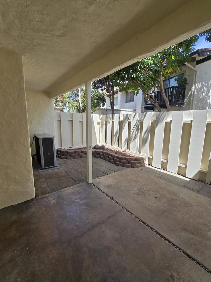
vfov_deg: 102.1
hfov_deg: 85.6
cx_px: 101
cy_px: 143
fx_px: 114
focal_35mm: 14
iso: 80
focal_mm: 2.2
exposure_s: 1/719
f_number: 2.2
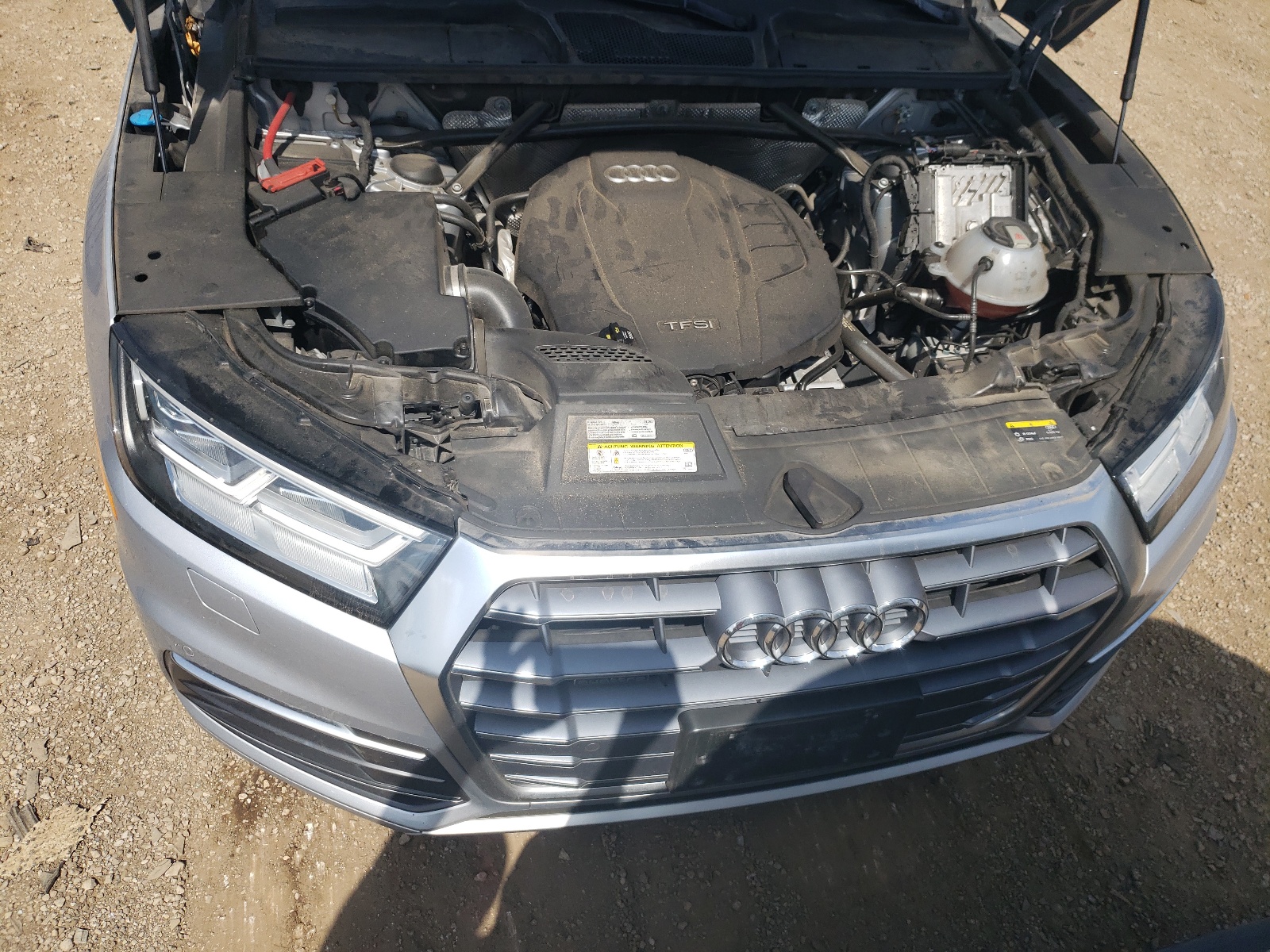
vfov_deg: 53.1
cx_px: 635
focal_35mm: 26
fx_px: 954
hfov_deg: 67.3
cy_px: 476
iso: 50
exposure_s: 1/2500
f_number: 1.5
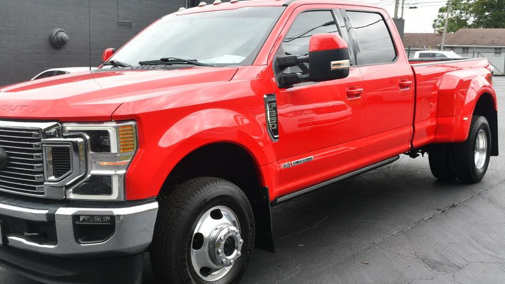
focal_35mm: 43
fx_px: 576
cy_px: 154
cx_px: 211
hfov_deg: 47.2
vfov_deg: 27.7
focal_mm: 23
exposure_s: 1/250
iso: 200
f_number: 7.1
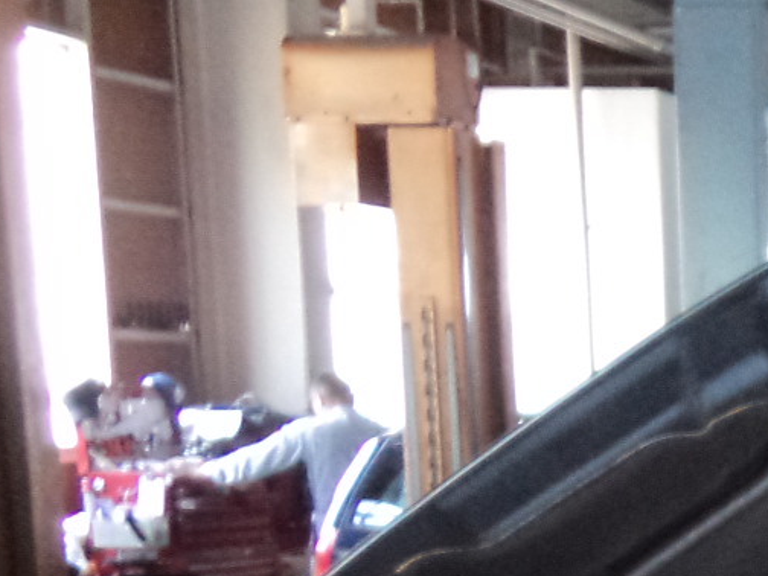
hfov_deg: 17.0
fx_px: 2196
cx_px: 1297
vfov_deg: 14.3
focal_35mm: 99
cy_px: 768
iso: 640
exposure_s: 1/30
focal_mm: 4.6
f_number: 3.3
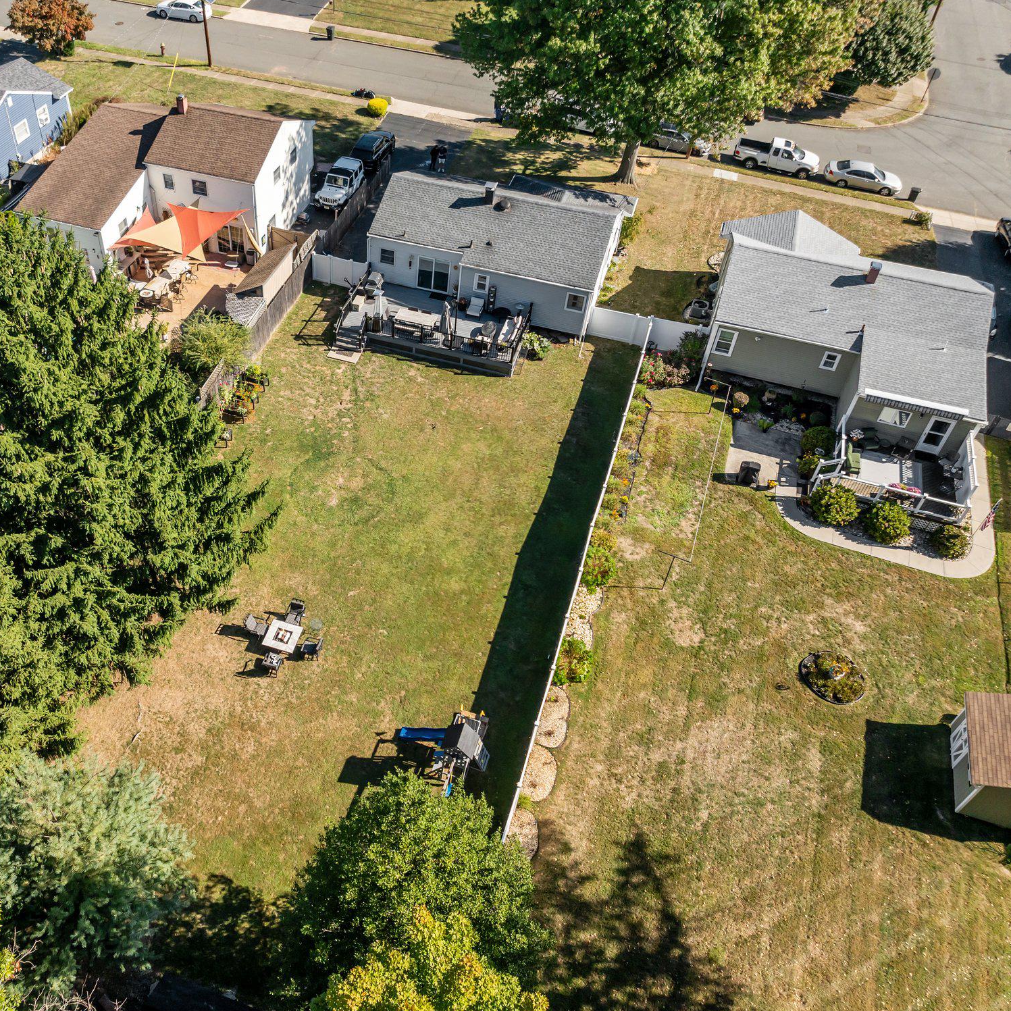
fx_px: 958
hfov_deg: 54.7
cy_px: 507
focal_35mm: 29
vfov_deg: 55.6
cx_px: 349
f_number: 2.8
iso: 130
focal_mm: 12.29
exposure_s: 1/2500
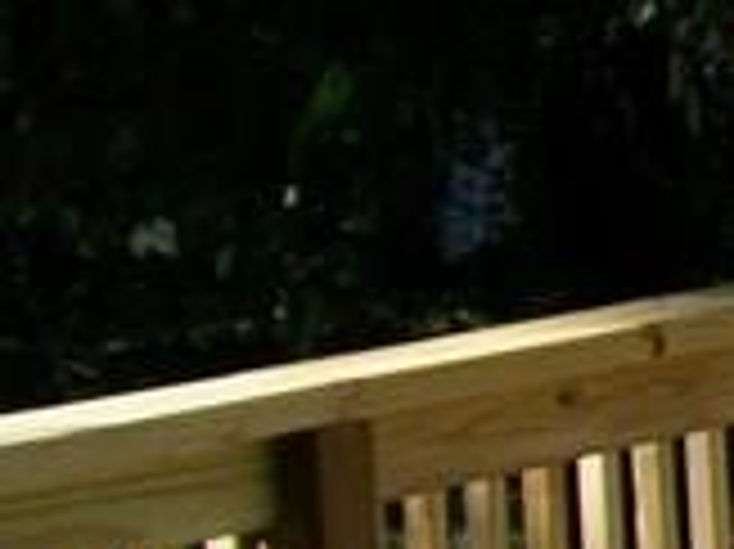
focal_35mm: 226
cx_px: 2089
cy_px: 396
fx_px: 4789
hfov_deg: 7.8
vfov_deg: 6.6
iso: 64
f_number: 2.7
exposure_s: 1/800
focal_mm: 6
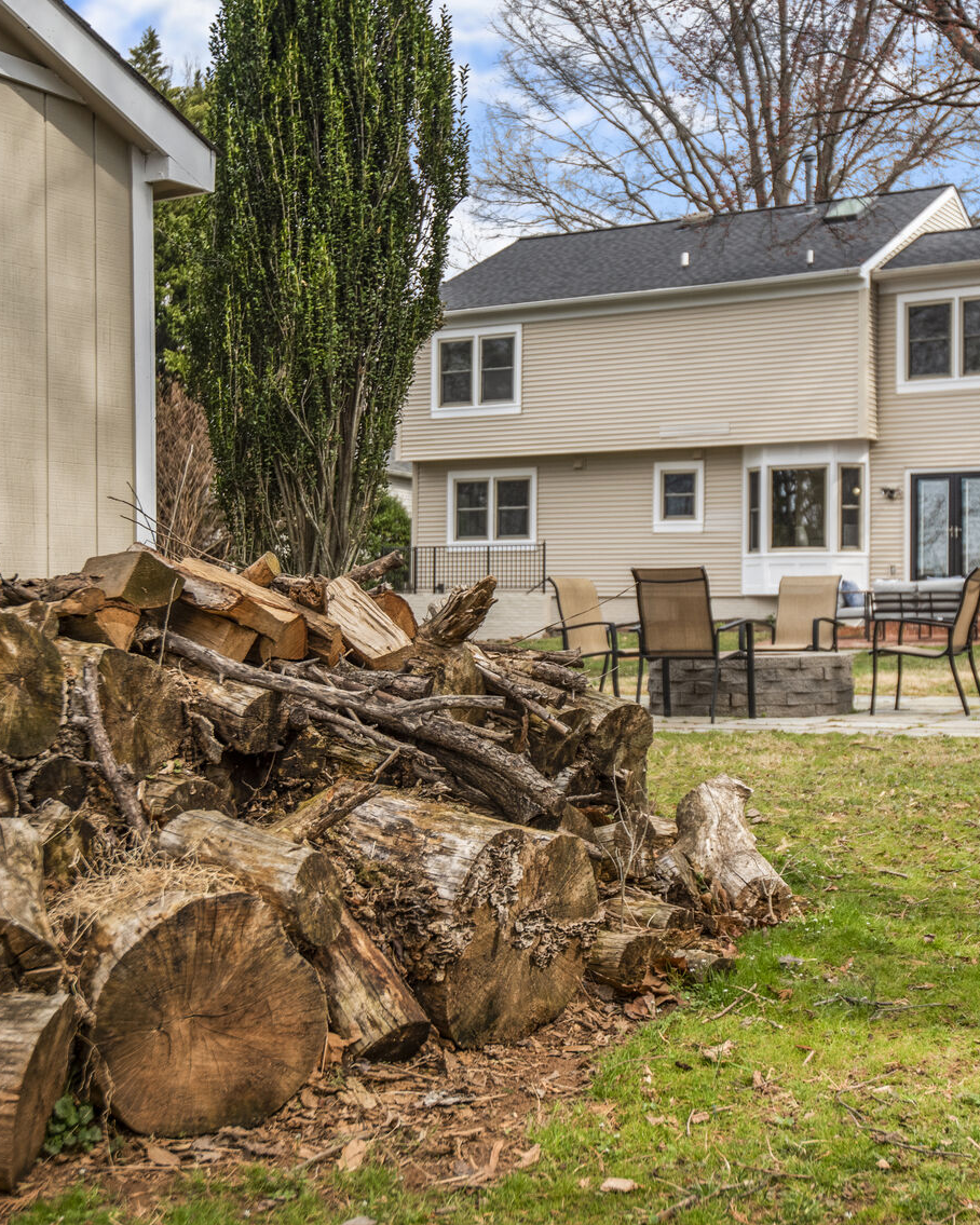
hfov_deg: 30.2
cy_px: 604
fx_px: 1813
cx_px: 530
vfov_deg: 37.3
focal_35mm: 50
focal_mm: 35
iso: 400
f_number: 4
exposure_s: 1/400
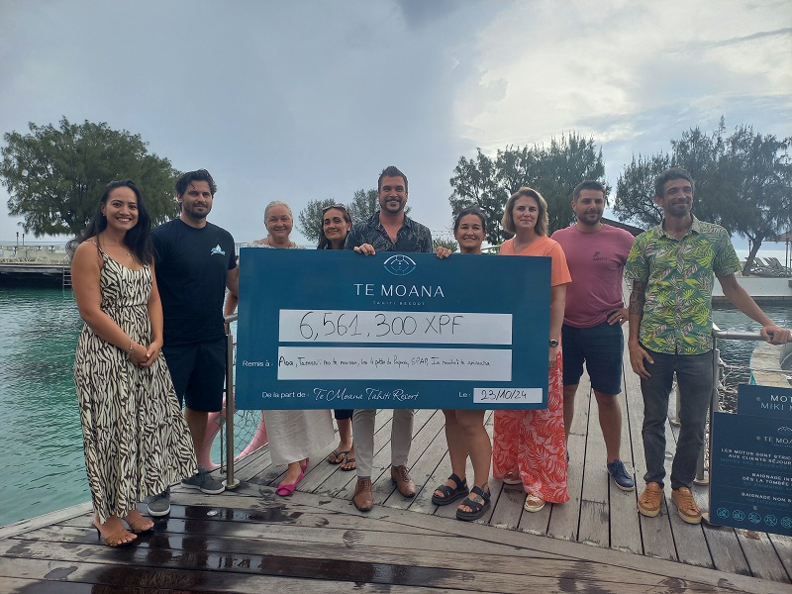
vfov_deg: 54.9
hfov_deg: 69.4
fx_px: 572
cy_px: 297
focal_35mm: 25
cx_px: 396
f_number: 1.8
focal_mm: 4.65
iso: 50
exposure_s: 1/717
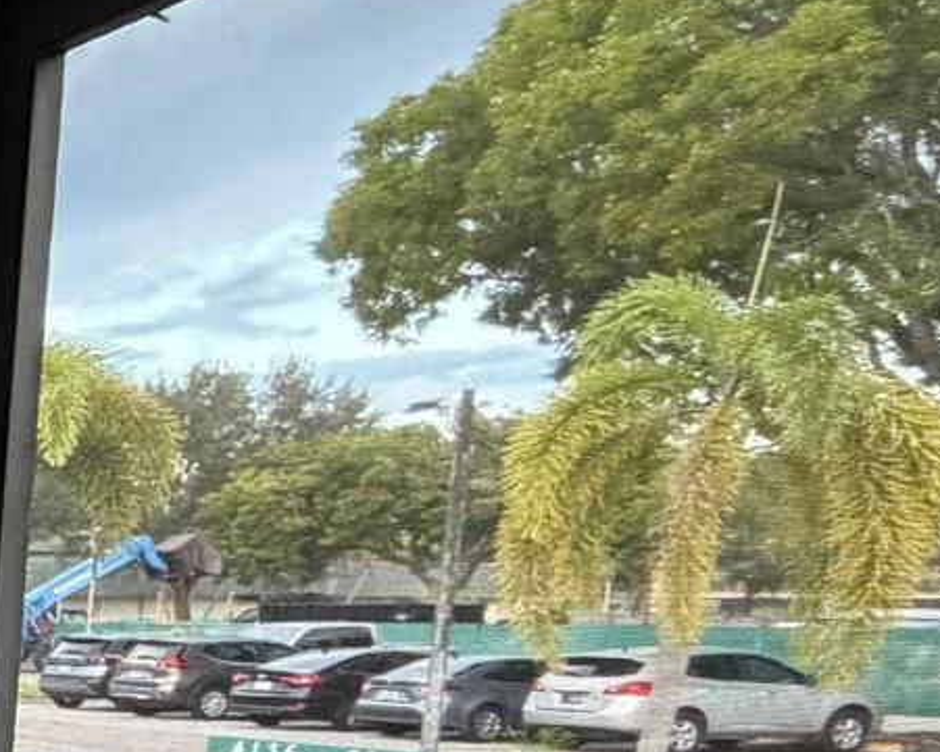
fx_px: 1725
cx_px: -1113
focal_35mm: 62
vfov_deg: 23.2
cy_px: 808
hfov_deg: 17.1
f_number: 2.2
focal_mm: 2.22
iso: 320
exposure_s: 1/105
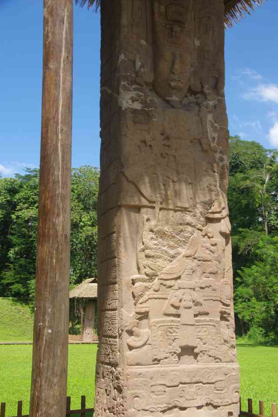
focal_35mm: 44
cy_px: 213
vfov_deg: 44.5
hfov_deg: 30.5
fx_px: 509
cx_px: 140
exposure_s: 1/60
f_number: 10
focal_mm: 29.4
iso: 200
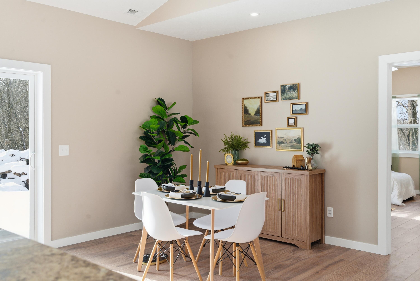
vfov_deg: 37.9
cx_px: 210
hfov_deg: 54.4
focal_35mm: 35
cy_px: 140
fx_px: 408
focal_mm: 35
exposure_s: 1/400
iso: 800
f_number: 7.1
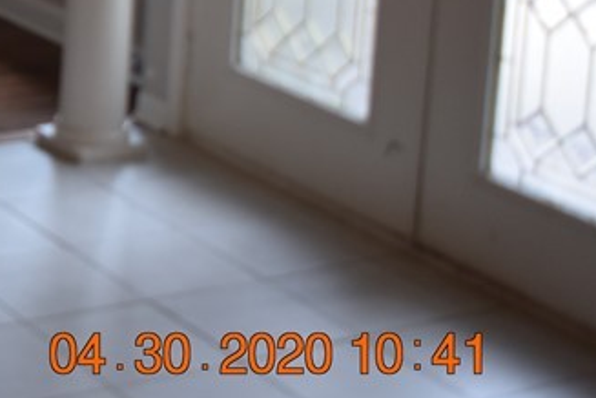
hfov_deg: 17.4
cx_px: -315
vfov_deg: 12.4
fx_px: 1733
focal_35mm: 105
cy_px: -208
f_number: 4
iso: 400
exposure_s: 1/60
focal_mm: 21
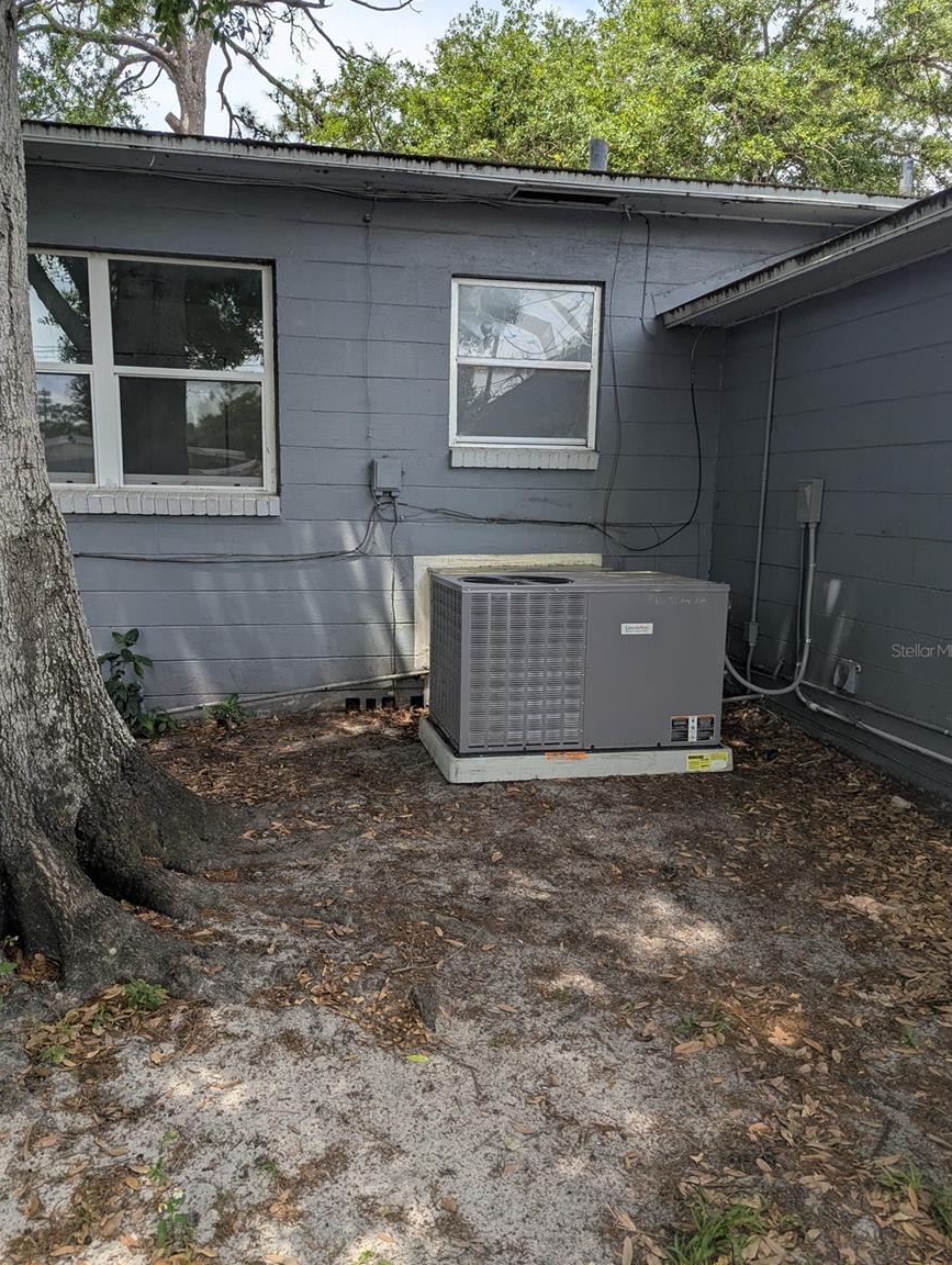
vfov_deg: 69.3
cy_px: 650
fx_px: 915
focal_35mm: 25
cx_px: 474
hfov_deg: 55.0
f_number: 1.85
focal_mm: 6.81
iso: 35
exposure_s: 1/770
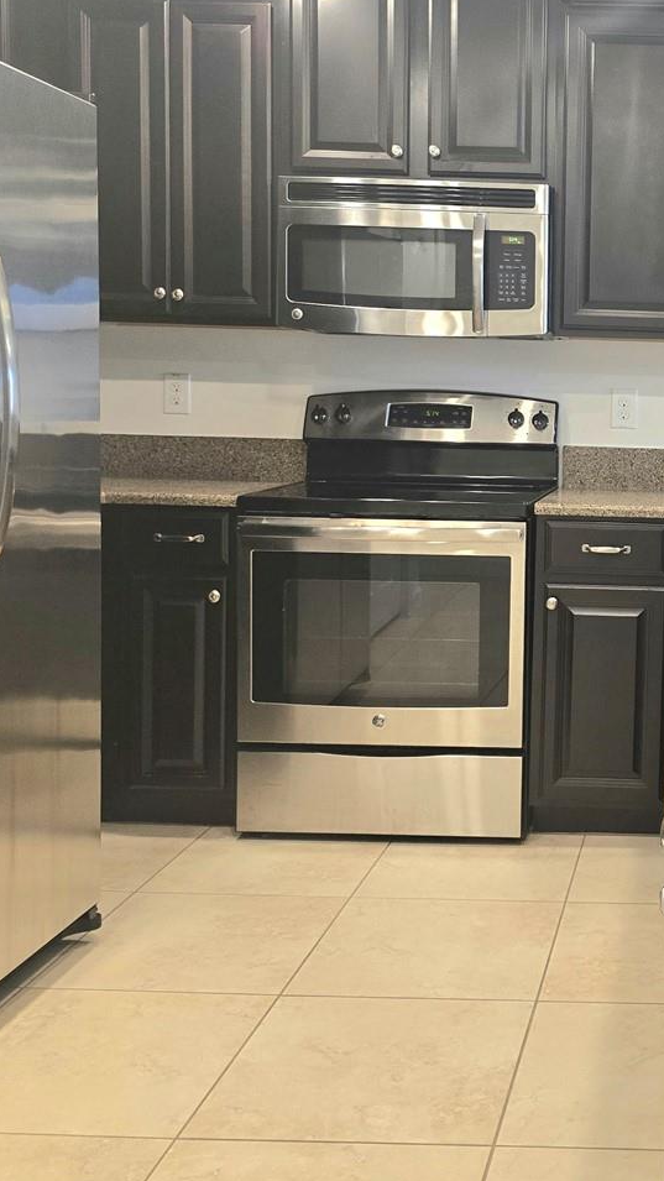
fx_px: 1315
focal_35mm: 42
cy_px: 472
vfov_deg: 48.1
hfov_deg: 26.8
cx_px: 668
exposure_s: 1/120
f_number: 1.7
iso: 320
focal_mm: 6.3
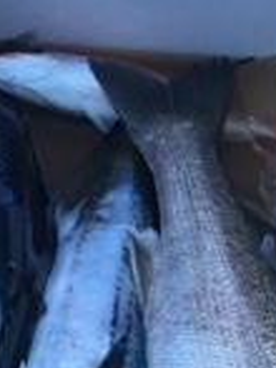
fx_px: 841
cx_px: 168
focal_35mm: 79
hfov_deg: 18.6
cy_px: 491
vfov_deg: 22.0
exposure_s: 1/30
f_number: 2.2
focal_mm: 4.15
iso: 125
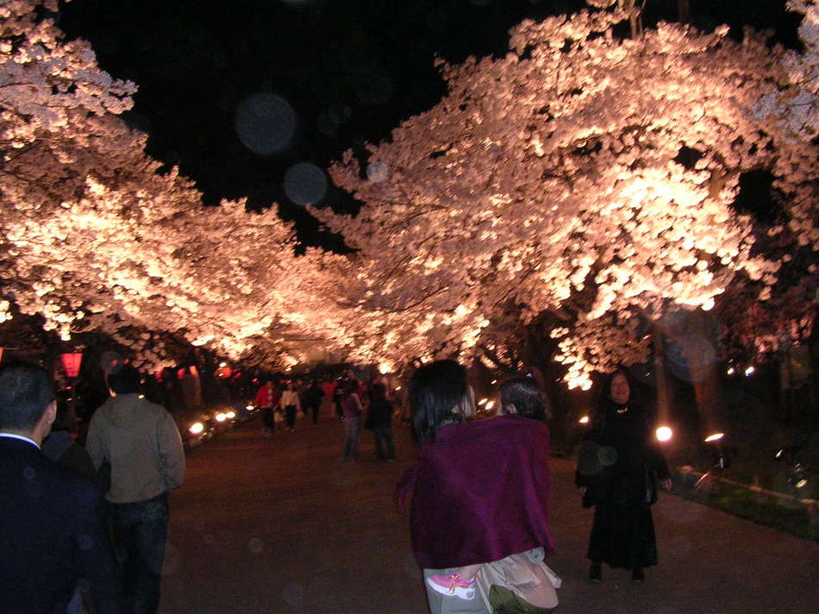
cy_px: 307
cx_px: 410
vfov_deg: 37.7
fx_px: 899
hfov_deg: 49.0
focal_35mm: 38
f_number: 2.8
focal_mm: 5.8
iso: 400
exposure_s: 1/12.9
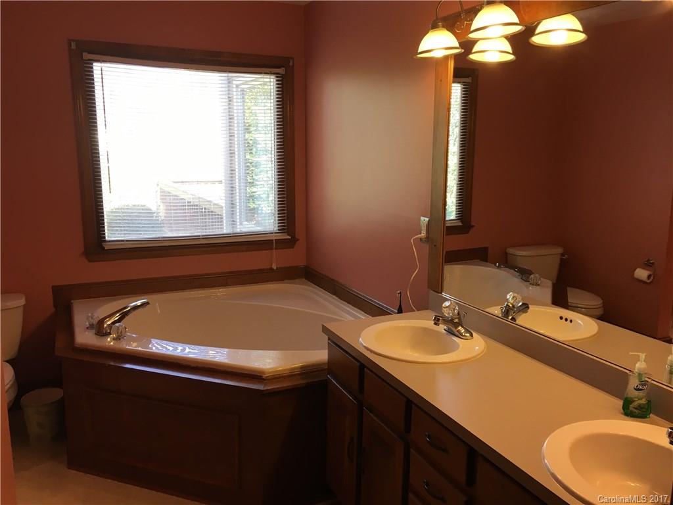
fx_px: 564
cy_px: 252
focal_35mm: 29
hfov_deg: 61.7
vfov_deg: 48.2
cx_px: 336
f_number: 2.2
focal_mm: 4.15
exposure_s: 1/40
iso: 32
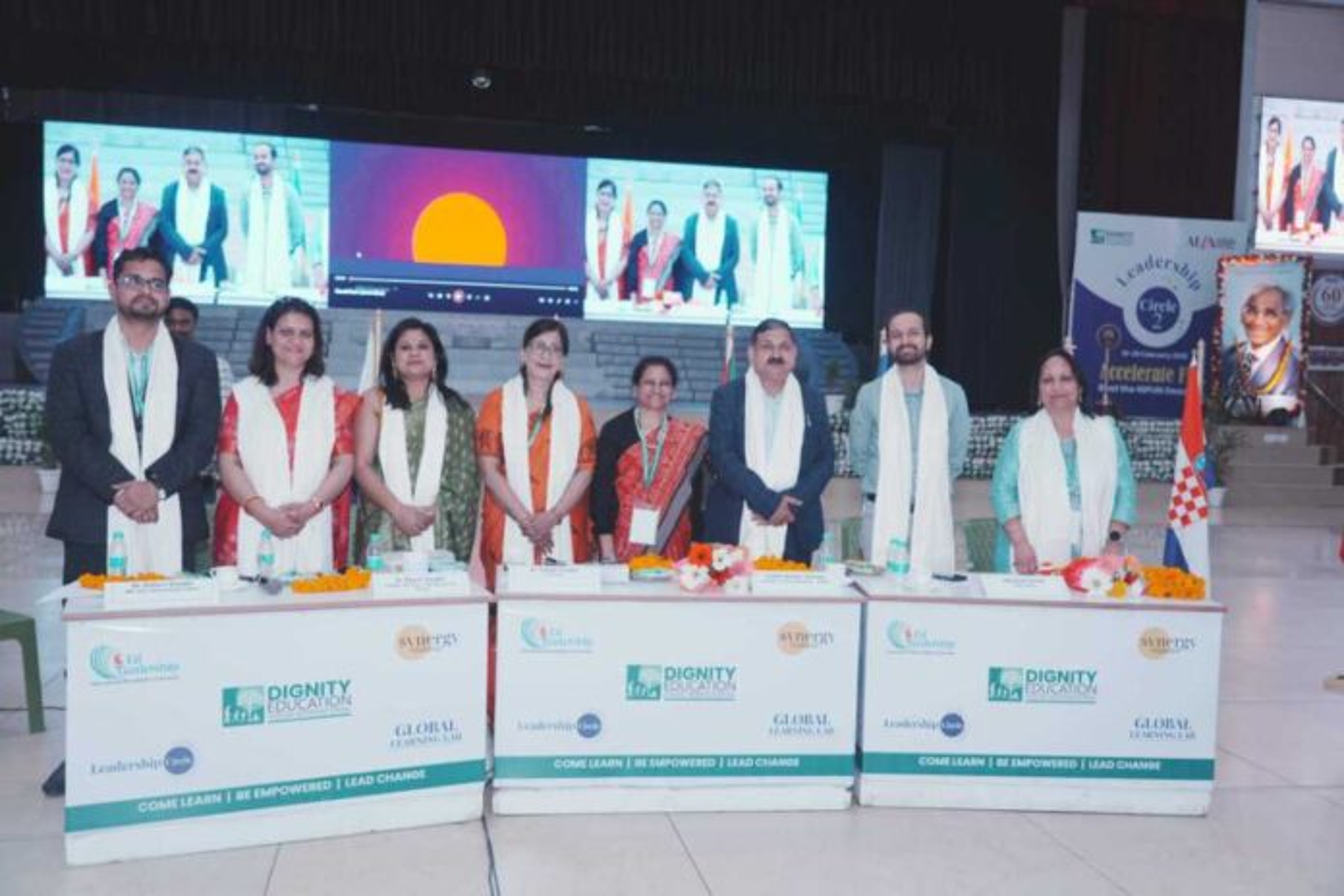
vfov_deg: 40.0
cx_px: 672
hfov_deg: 57.2
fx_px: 1232
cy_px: 448
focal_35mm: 33
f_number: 4
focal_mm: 33
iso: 1600
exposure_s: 1/200
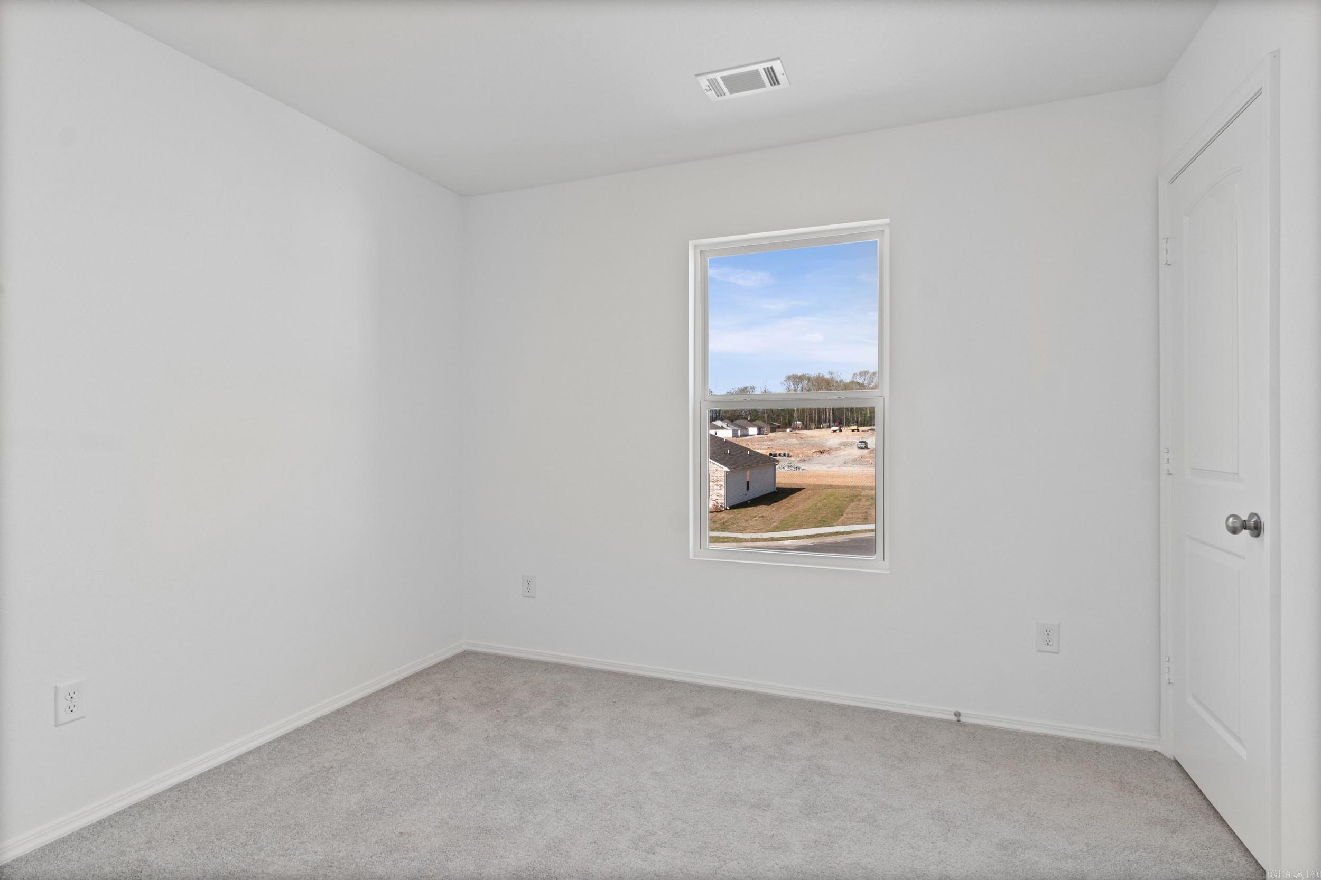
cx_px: 660
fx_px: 660
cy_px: 440
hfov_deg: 90.0
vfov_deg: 67.4
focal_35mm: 18
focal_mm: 12
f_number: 9
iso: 250
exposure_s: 1/13
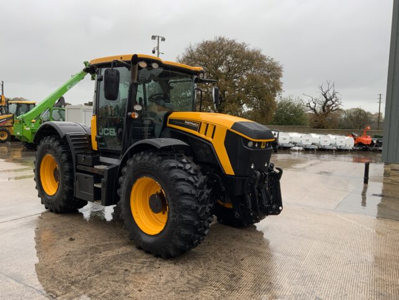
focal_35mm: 29
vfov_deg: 48.2
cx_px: 200
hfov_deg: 61.7
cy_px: 150
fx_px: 334
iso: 16
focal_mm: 3
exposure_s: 1/122
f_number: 1.8
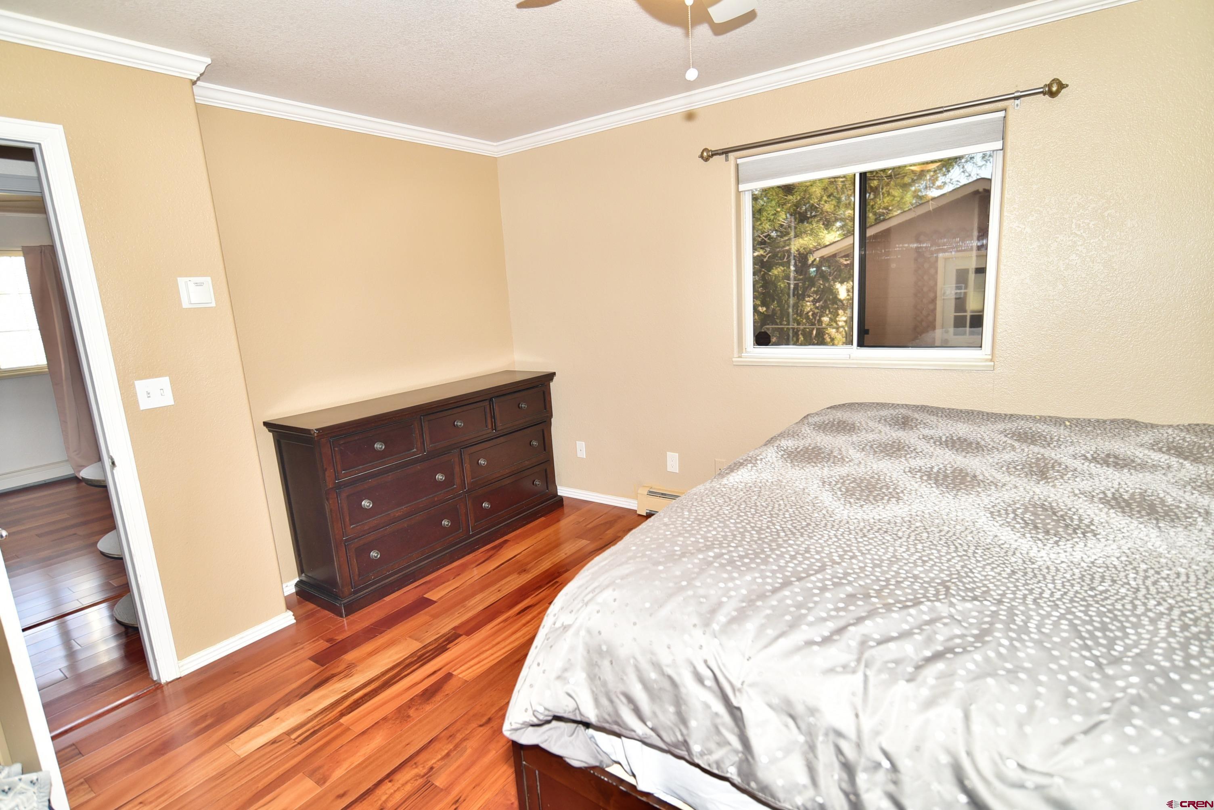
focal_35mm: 18
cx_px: 607
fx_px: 607
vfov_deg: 67.4
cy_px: 405
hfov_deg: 90.0
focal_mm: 18
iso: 400
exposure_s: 1/60
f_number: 4
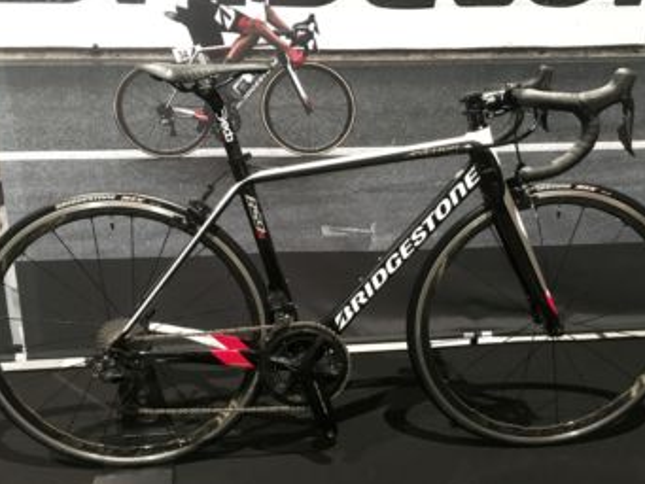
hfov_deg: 53.9
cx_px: 331
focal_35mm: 34
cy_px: 250
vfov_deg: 41.8
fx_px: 634
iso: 200
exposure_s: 1/15
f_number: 2.2
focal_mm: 4.15
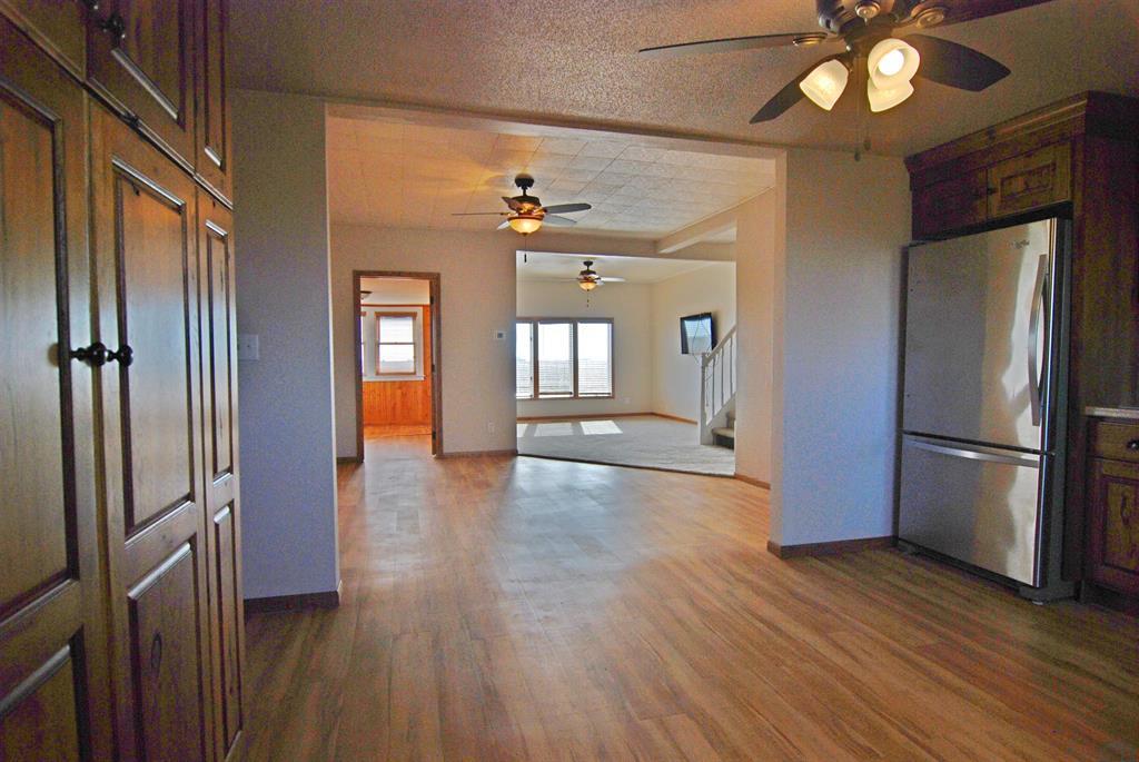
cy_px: 381
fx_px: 570
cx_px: 570
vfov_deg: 67.5
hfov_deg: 89.9
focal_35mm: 18
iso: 180
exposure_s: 1/125
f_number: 5.6
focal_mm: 12
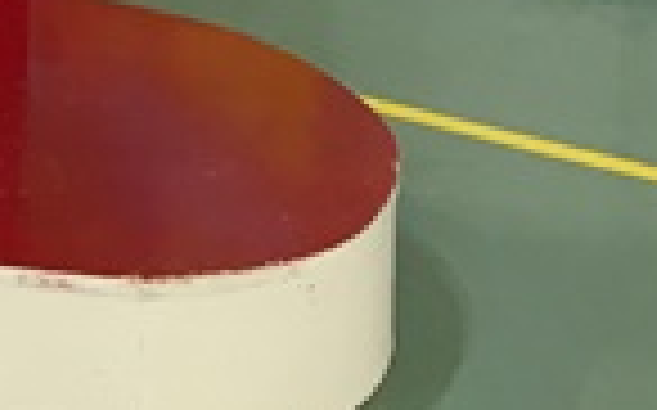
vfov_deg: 8.6
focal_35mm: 135
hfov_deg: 13.4
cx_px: -648
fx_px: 2415
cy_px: -644
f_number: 2.2
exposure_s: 1/33
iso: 80
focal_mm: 4.15
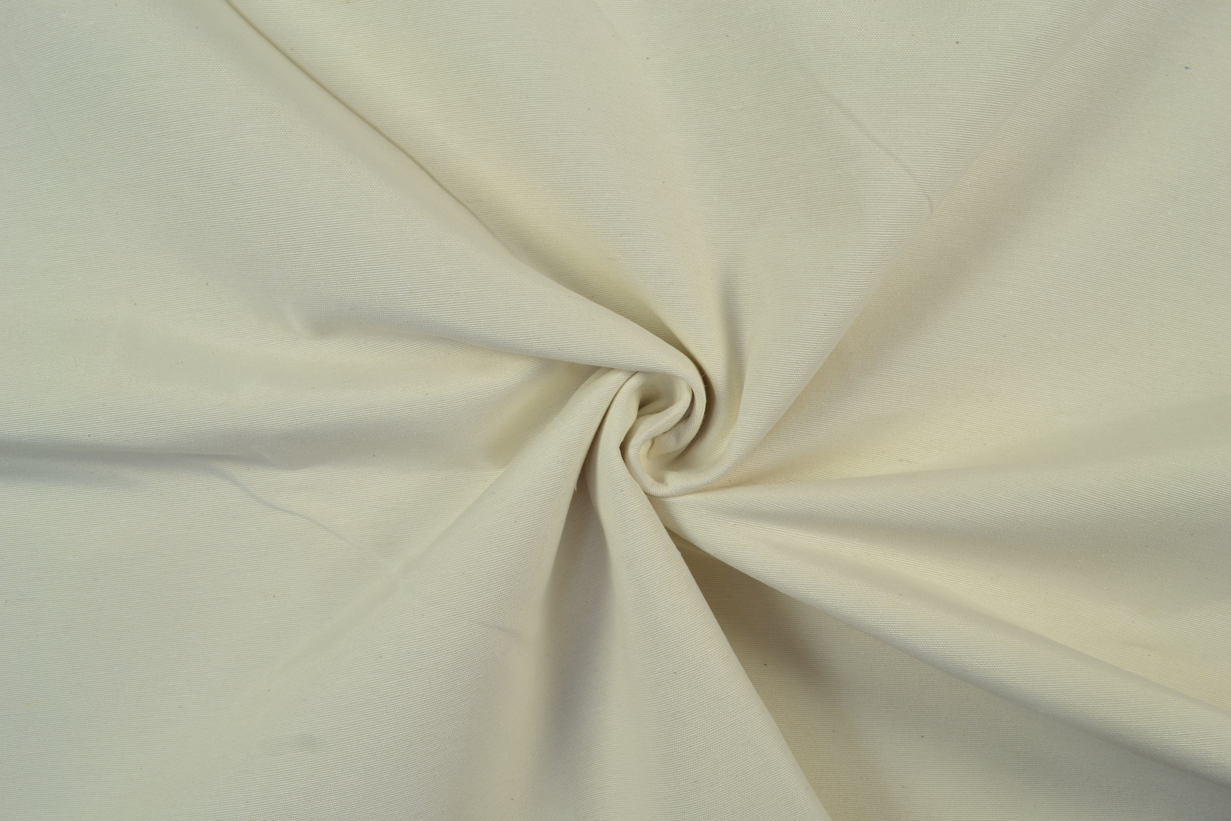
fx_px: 923
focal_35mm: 27
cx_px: 616
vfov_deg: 47.9
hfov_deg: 67.4
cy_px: 410
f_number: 9
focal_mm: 18
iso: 100
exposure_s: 1/15
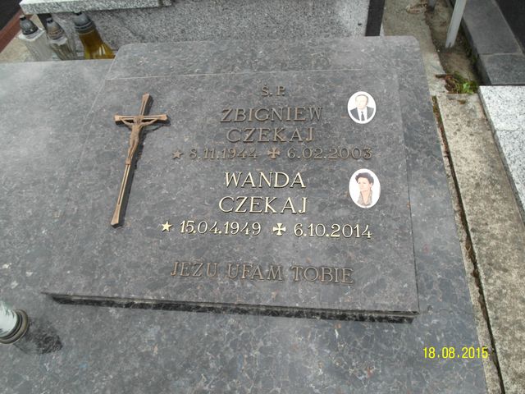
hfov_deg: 71.6
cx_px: 262
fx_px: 364
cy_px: 197
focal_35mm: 24
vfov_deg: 56.8
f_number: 3.4
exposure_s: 1/90
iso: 100
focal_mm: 5.2
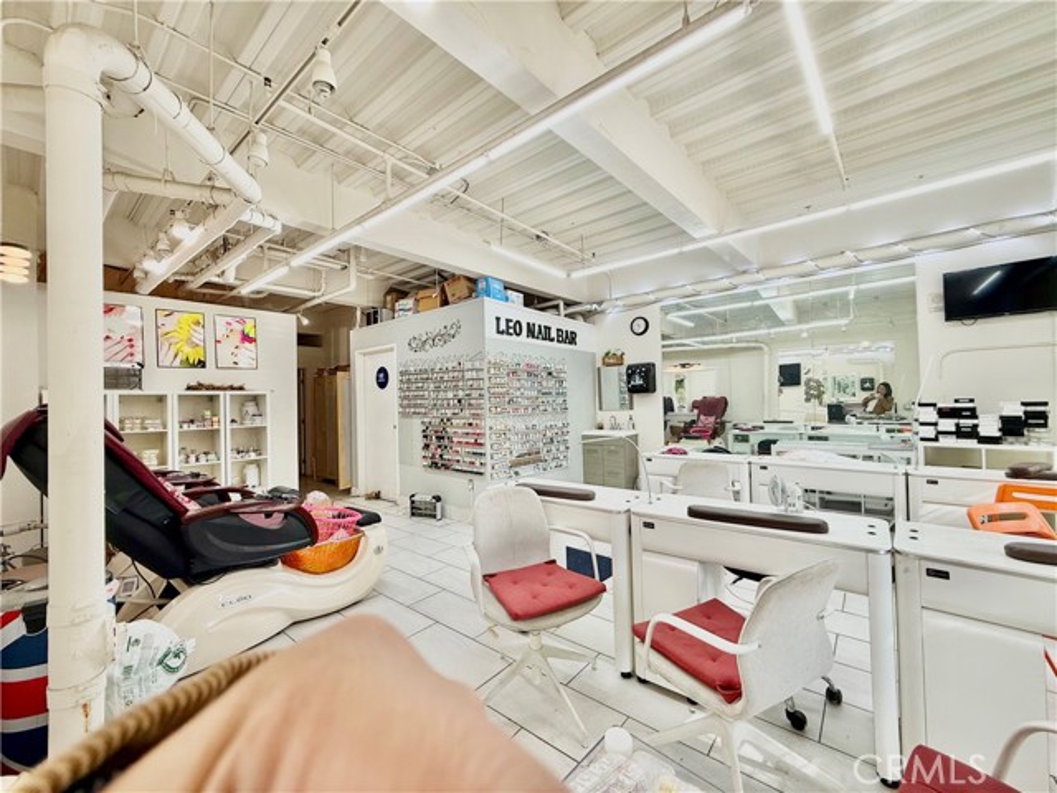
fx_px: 427
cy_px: 396
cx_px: 528
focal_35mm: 14
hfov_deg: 102.1
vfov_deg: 85.7
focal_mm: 2.22
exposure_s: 1/124
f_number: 2.2
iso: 64
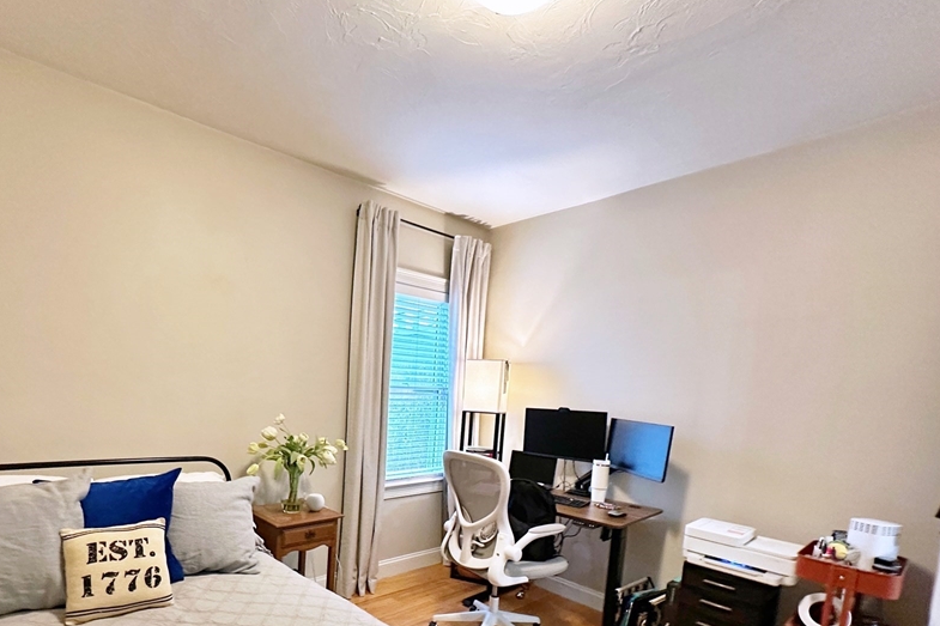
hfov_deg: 85.7
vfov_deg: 61.9
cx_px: 370
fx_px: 496
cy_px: 446
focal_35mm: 19
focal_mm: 2.22
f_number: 2.2
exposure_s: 1/60
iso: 500
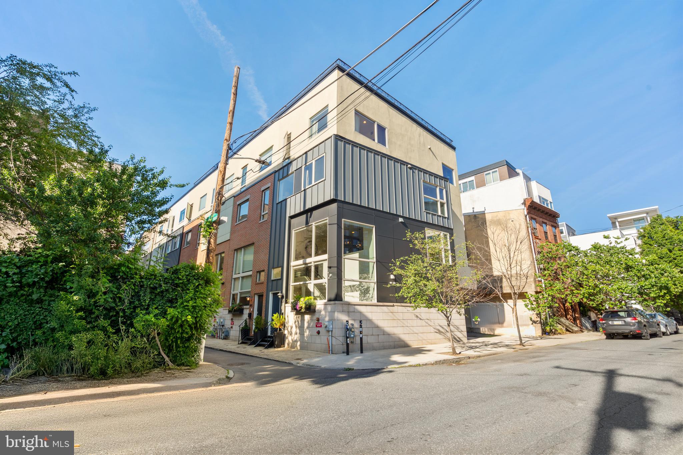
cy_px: 228
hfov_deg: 96.7
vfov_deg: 73.7
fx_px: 304
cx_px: 342
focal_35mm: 16
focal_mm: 16
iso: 250
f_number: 9
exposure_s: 1/80
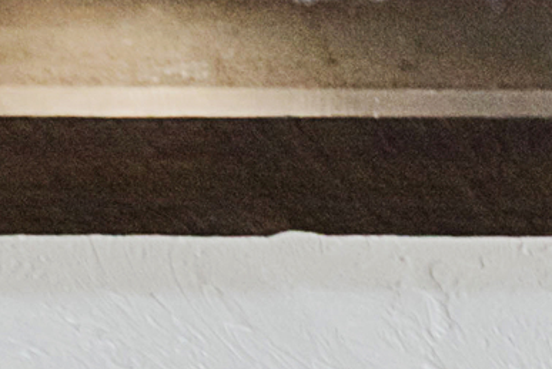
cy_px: 1427
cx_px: 1539
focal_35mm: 119
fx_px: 1827
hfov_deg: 11.7
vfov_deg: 7.9
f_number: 5.6
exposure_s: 1/40
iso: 320
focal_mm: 15
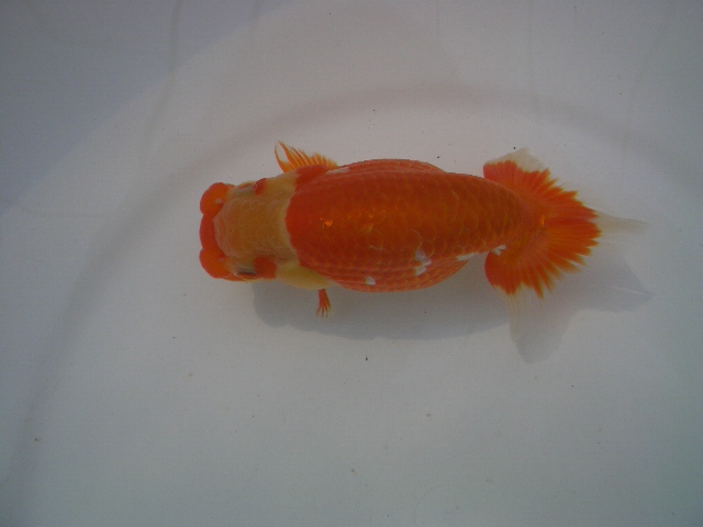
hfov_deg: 52.6
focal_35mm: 35
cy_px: 264
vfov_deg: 40.7
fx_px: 711
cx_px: 352
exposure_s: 1/2000
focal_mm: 5.8
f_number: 4.3
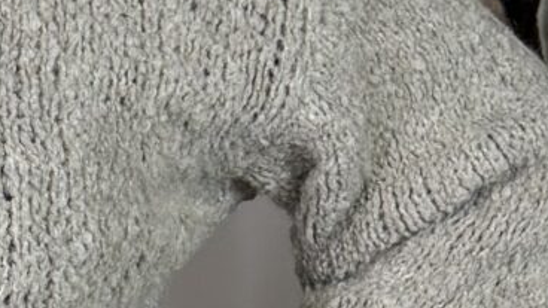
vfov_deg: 6.4
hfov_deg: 11.5
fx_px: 2645
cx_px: -150
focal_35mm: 182
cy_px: 667
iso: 125
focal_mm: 6.76
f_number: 1.78
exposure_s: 1/100
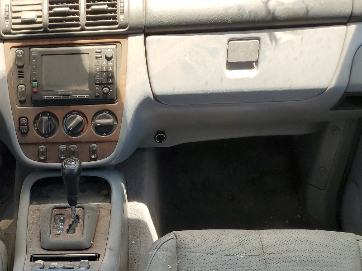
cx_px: 48
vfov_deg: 27.4
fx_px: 544
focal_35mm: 52
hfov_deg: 35.1
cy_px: 223
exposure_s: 1/385
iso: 50
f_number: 1.5
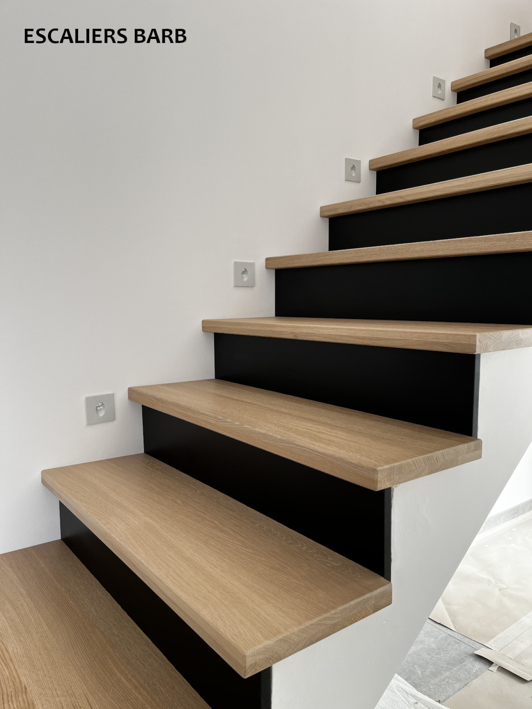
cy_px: 354
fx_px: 533
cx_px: 266
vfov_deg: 67.3
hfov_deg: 53.1
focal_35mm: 26
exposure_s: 1/178
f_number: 1.6
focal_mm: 5.1
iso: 40
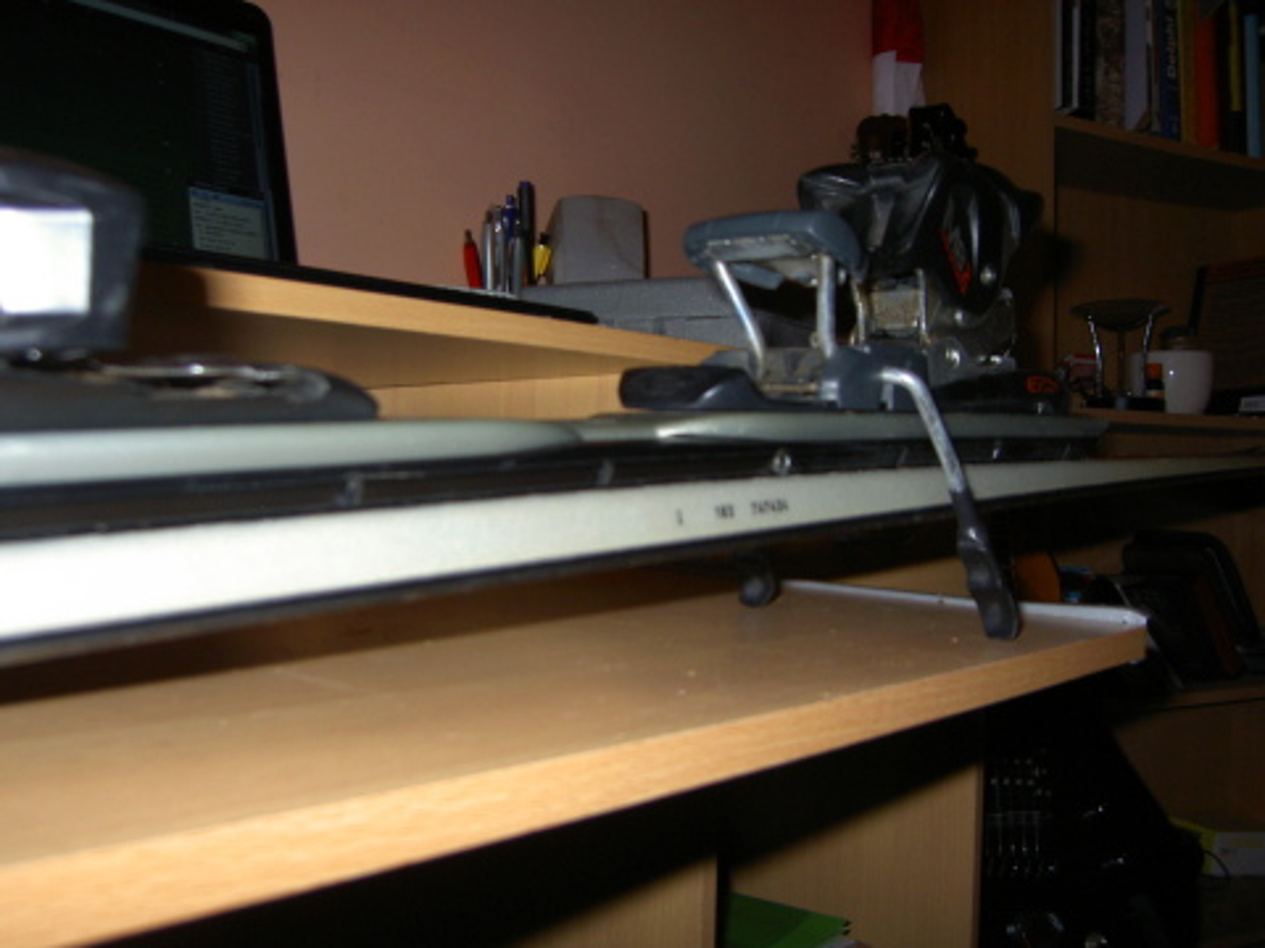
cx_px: 632
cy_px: 474
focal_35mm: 34
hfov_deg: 54.0
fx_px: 1242
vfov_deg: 41.8
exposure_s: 1/60
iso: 100
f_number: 2.8
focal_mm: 5.6
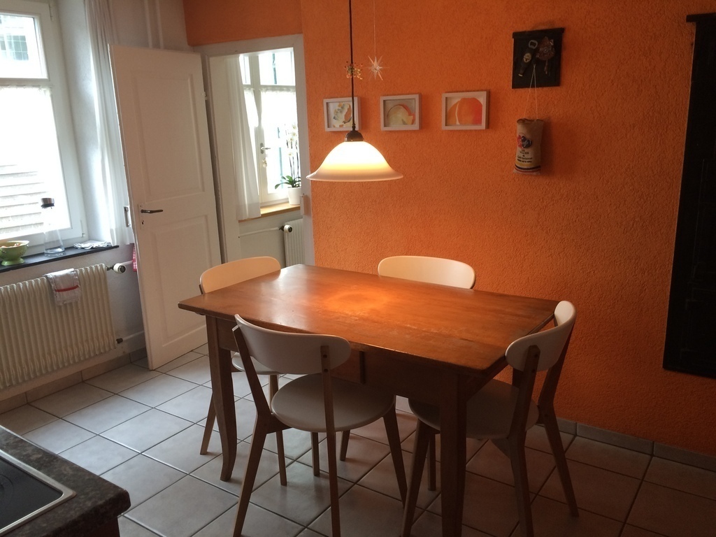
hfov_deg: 61.7
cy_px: 268
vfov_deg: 48.2
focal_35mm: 29
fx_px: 600
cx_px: 358
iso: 125
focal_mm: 4.15
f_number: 2.2
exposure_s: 1/33
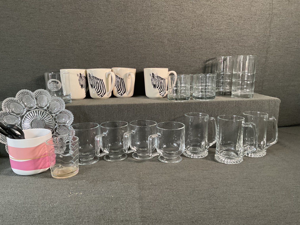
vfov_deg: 48.2
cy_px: 112
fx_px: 251
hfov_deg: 61.7
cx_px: 150
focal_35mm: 29
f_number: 1.8
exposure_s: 1/60
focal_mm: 3
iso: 100
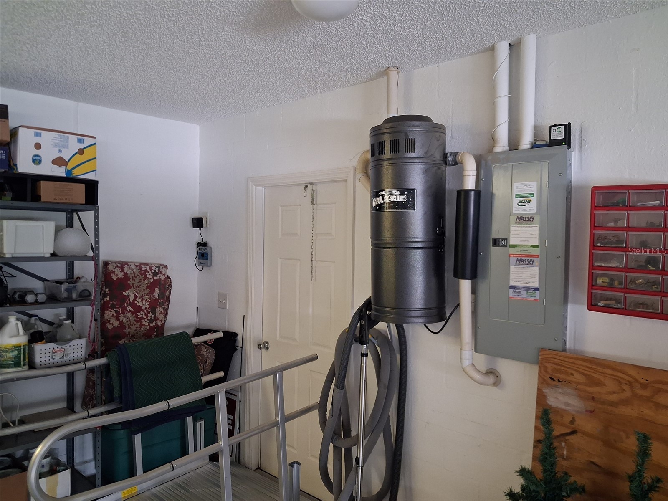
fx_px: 521
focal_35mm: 27
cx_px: 334
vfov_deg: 51.4
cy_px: 250
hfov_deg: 65.3
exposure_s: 1/24
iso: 640
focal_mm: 4
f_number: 1.8
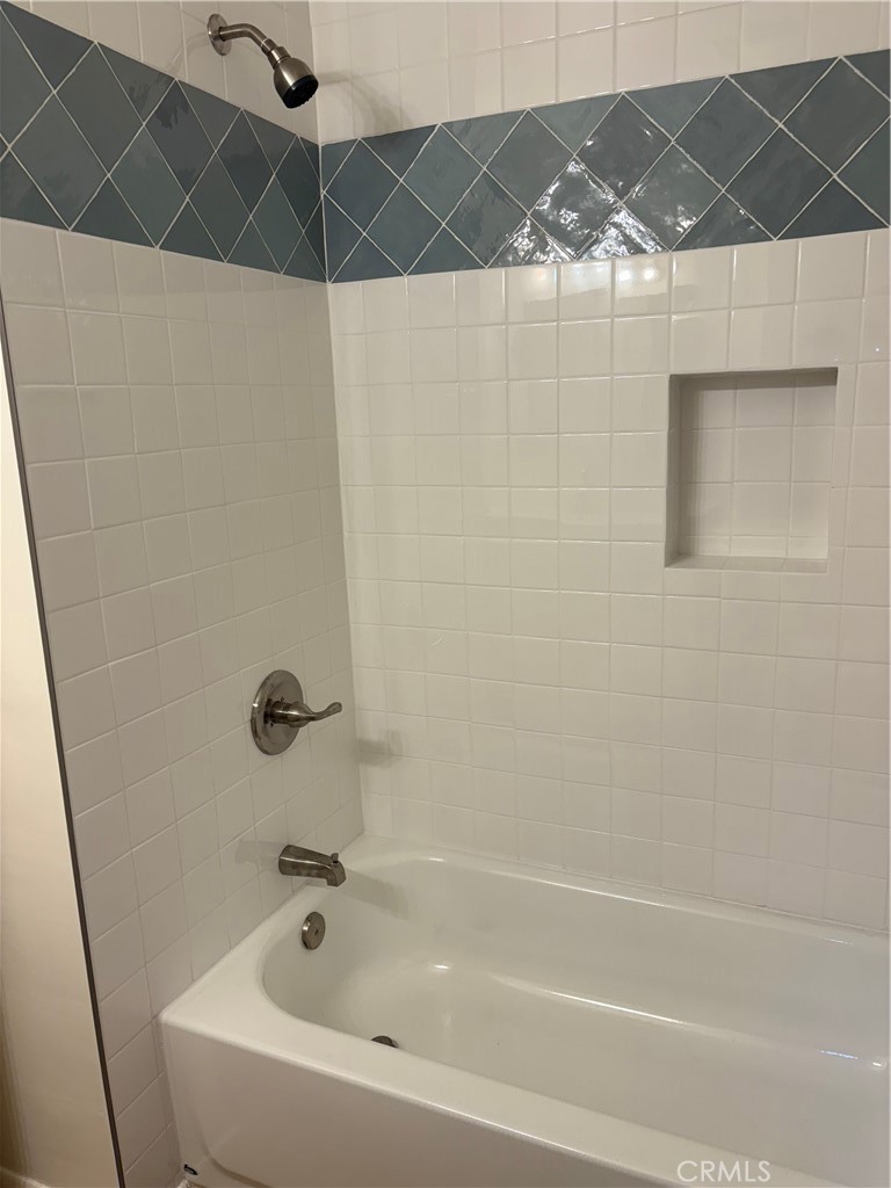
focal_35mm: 26
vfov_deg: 67.3
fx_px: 892
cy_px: 594
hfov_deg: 53.1
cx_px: 446
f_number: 1.6
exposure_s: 1/120
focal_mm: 5.96
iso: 50
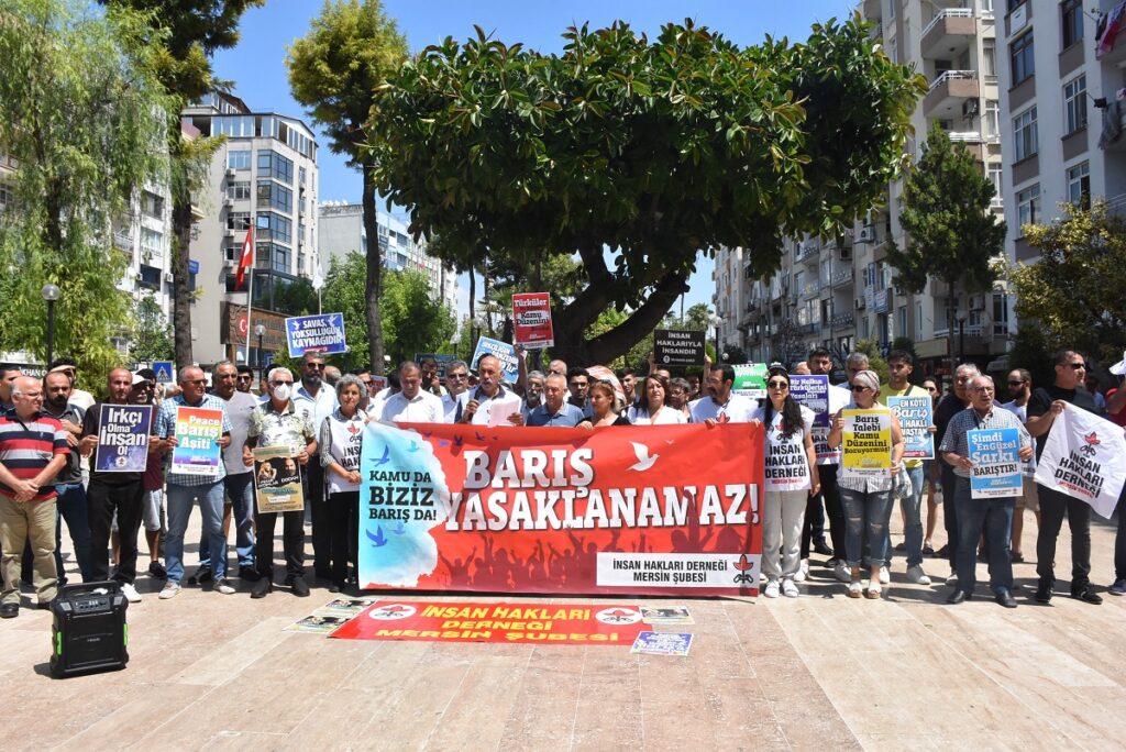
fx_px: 845
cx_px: 563
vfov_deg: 48.0
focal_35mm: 27
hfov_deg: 67.4
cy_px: 376
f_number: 14
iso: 800
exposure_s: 1/800
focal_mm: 18
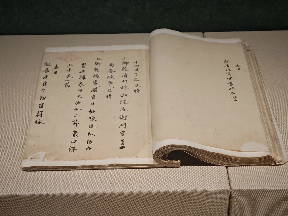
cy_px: 108
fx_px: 657
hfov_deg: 24.7
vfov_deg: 18.7
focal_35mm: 79
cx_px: 144
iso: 1000
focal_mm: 11.5
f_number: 1.8
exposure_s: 1/53.3
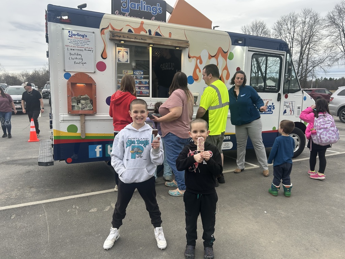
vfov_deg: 53.1
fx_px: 259
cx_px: 172
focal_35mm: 26
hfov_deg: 67.3
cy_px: 130
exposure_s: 1/486
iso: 50
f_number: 1.5
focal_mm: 5.7
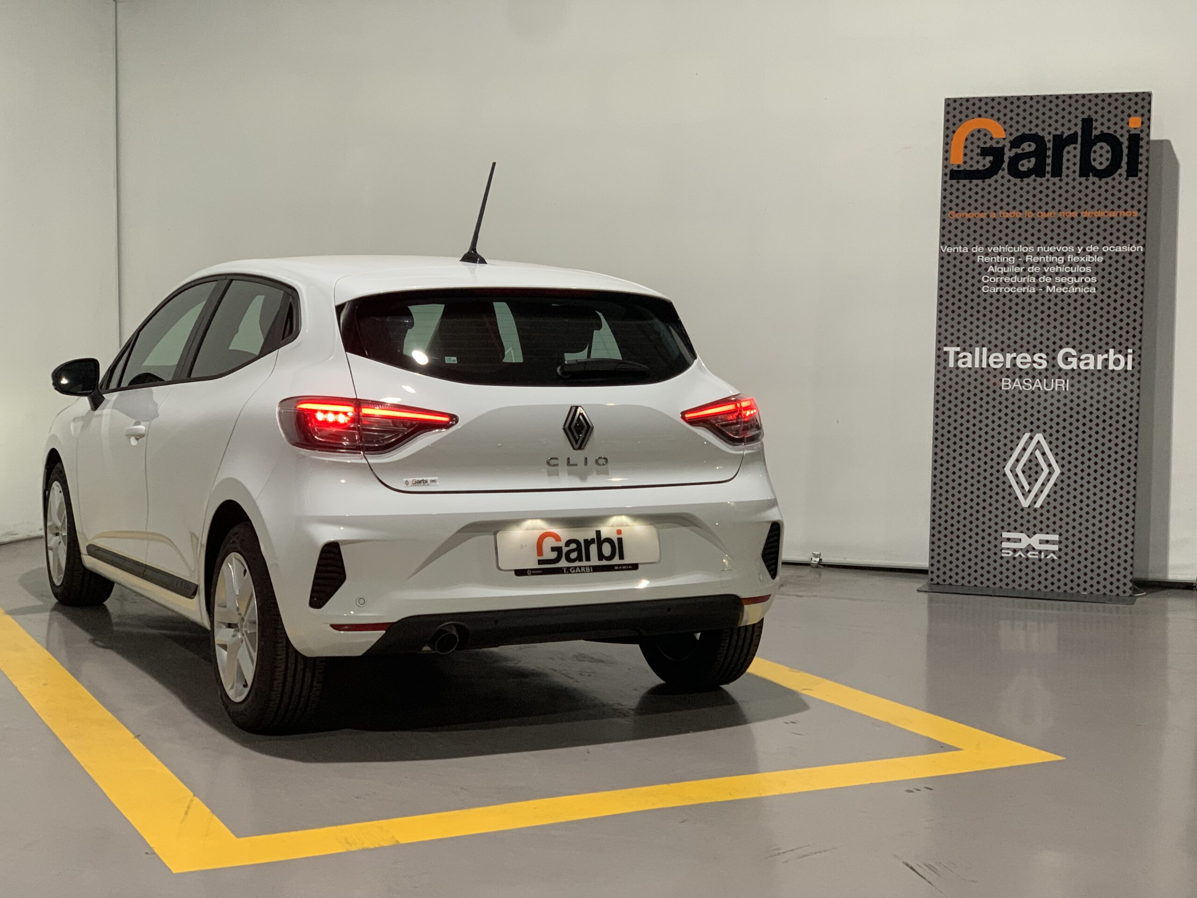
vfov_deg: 28.0
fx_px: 1798
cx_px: 598
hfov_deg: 36.8
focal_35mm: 52
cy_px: 449
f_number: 2.4
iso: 200
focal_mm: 6
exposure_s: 1/51
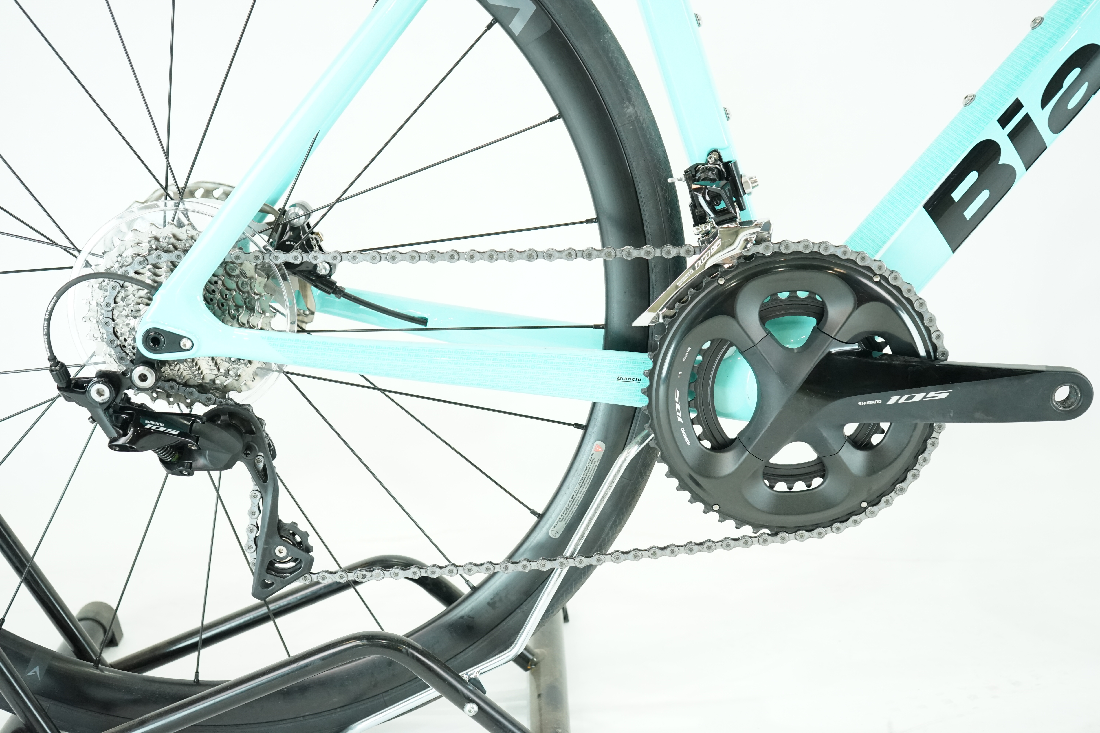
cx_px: 550
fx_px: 1283
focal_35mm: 42
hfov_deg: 46.4
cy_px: 366
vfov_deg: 31.9
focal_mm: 42
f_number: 5
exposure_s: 1/200
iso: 2500
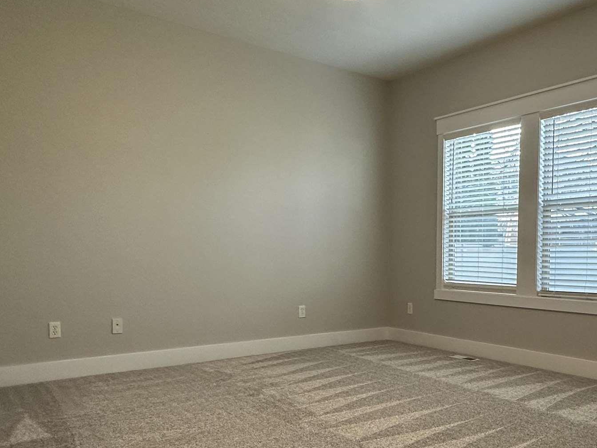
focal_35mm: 32
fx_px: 552
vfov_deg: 43.6
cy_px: 292
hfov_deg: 55.6
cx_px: 398
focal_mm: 2.22
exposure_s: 1/120
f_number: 2.2
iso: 200
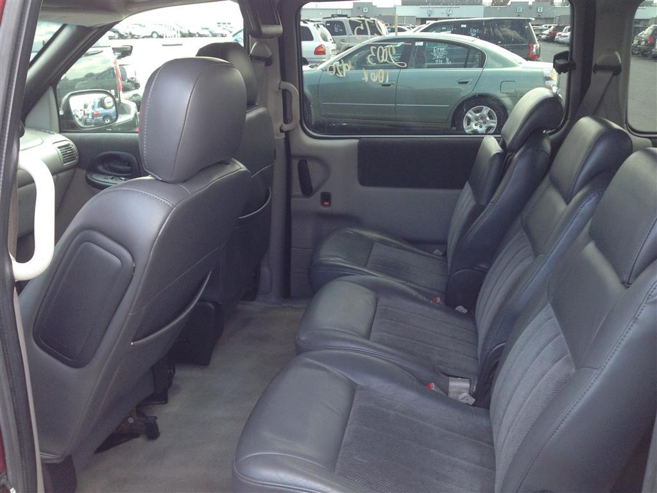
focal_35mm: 33
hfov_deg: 55.4
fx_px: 626
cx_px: 328
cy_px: 246
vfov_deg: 42.9
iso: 80
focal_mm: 4.13
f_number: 2.4
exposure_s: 1/120
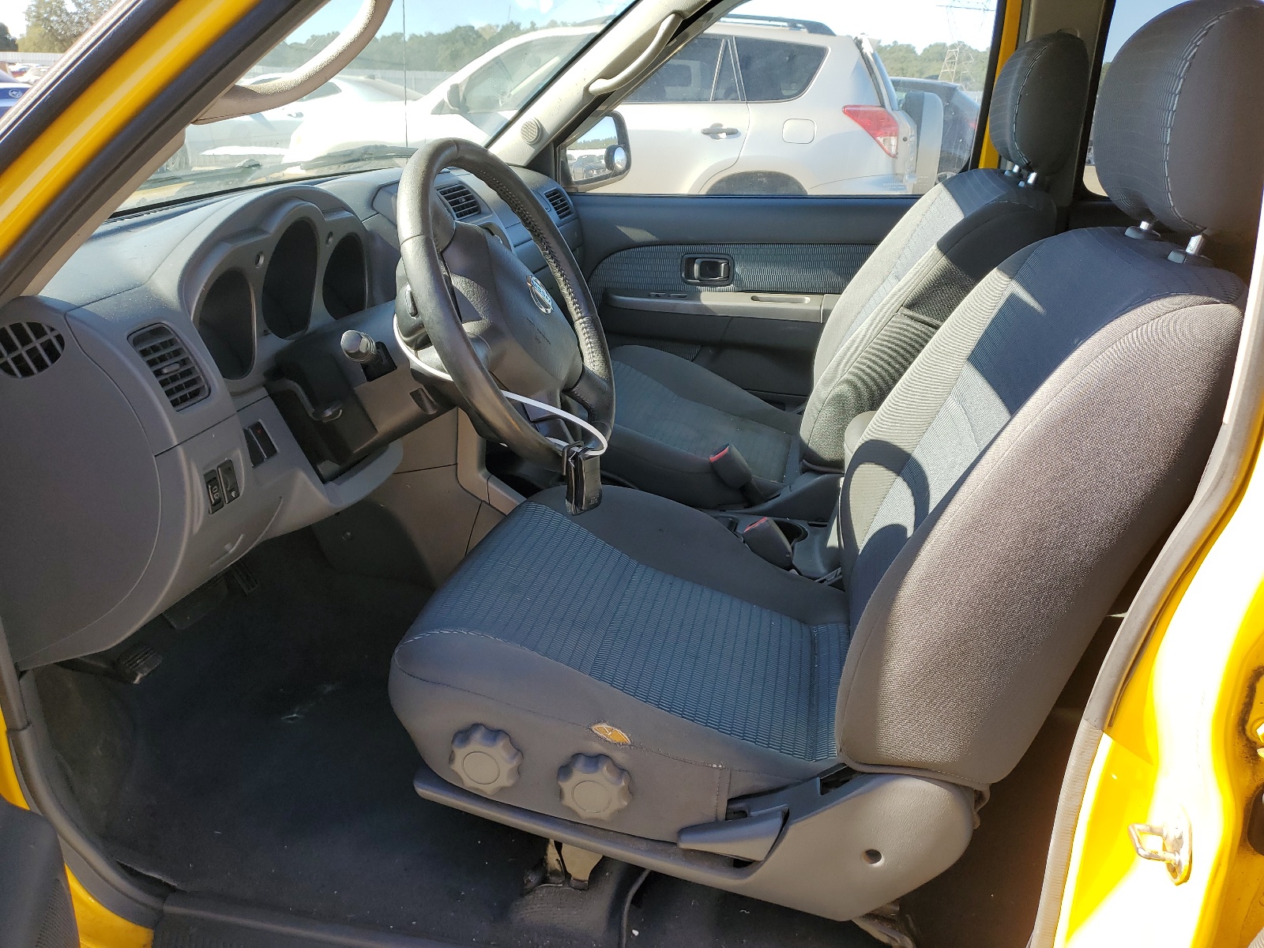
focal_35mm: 26
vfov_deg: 53.1
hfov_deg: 67.3
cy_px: 474
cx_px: 632
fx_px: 949
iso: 50
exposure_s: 1/588
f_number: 1.5
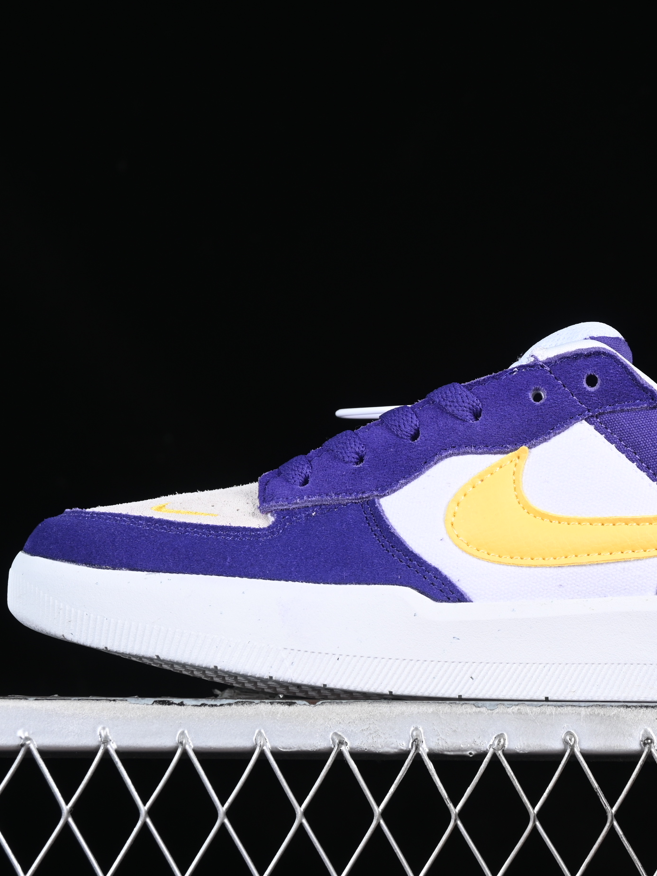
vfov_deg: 18.0
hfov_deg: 13.5
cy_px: 437
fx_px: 2759
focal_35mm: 109
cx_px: 486
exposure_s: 1/80
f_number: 7.1
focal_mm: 50
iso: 160
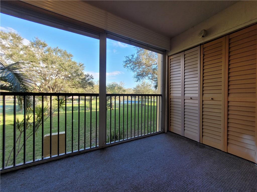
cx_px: 128
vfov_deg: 89.9
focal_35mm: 13
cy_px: 96
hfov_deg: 106.2
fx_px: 97
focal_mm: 1.74
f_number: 2.2
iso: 40
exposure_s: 1/134
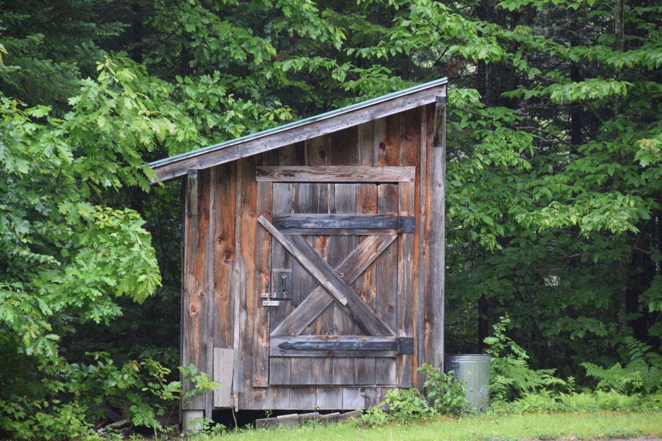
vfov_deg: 7.6
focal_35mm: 180
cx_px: 331
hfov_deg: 11.4
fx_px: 3310
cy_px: 220
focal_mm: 120
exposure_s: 1/100
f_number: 5.3
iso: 400
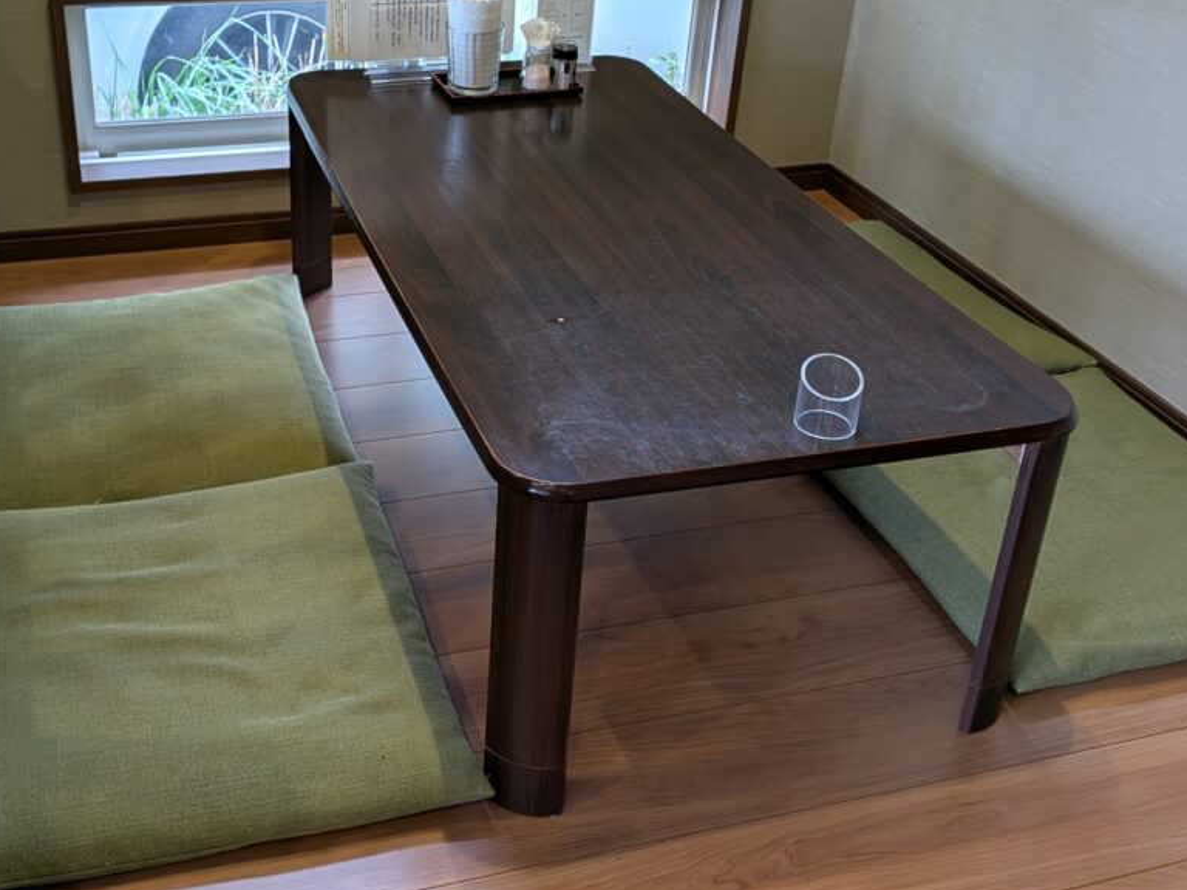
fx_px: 1372
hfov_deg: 46.5
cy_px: 294
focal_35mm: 40
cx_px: 476
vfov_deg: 35.6
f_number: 1.7
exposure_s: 1/203
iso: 30
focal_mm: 4.53
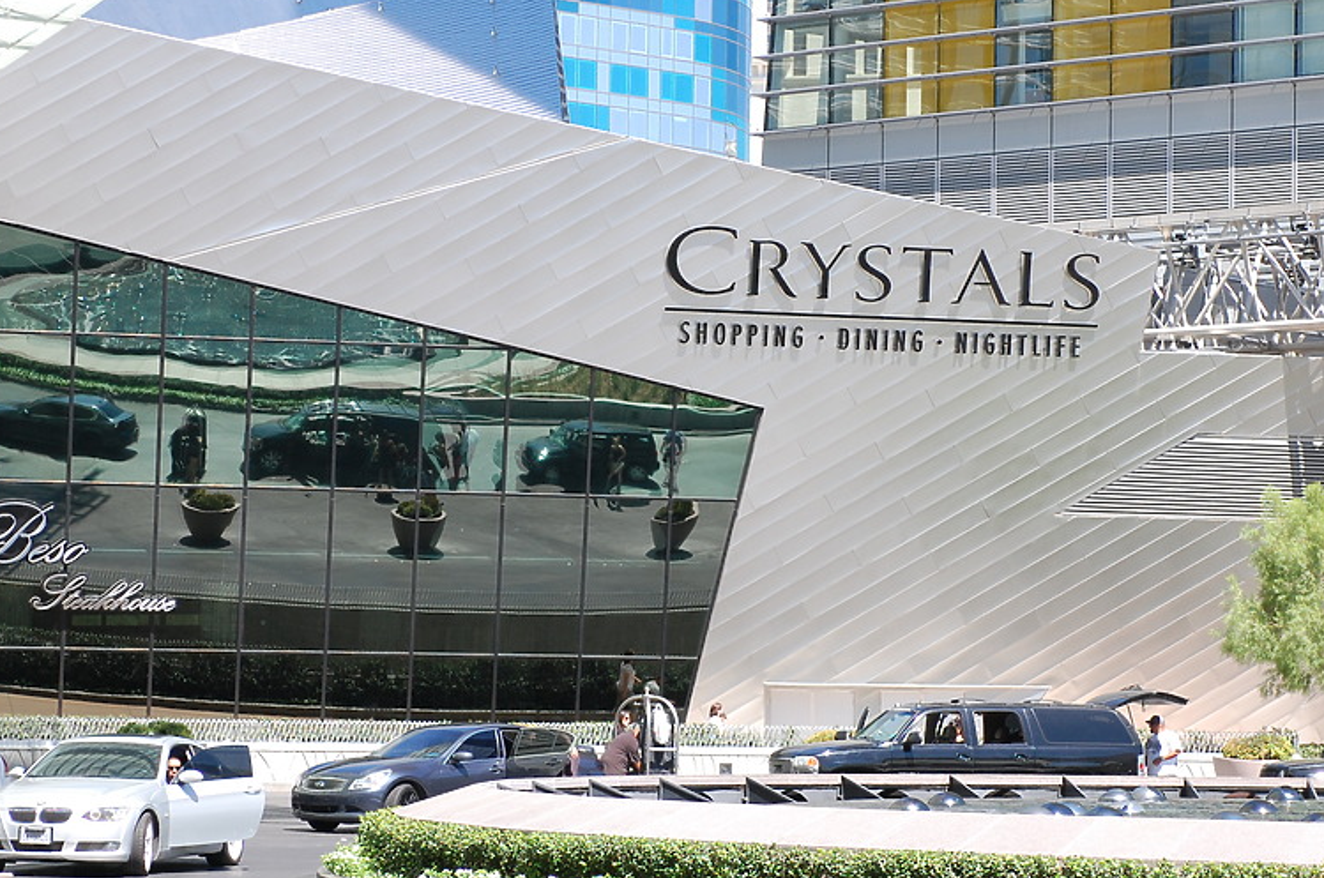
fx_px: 3709
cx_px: 631
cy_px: 461
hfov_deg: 20.2
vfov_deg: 13.5
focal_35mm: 101
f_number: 5.6
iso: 280
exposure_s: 1/500
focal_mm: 56
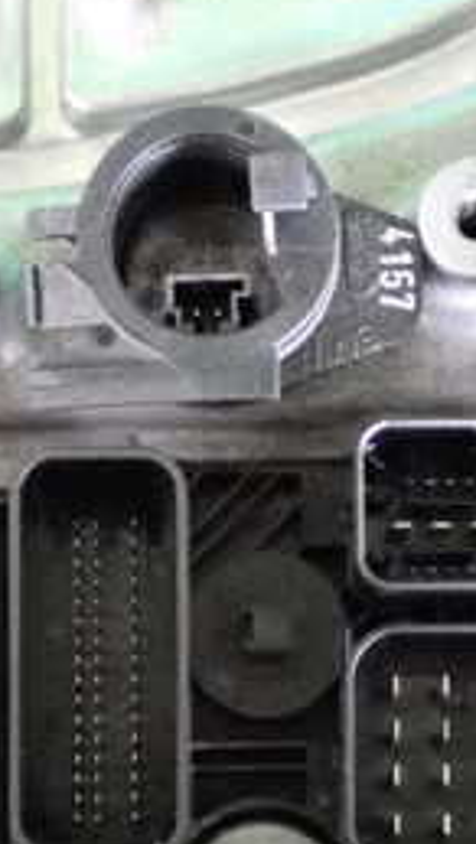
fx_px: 2487
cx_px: 267
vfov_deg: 19.0
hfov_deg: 10.9
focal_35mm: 111
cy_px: 710
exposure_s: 1/125
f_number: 2.9
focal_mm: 7.84
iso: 4000
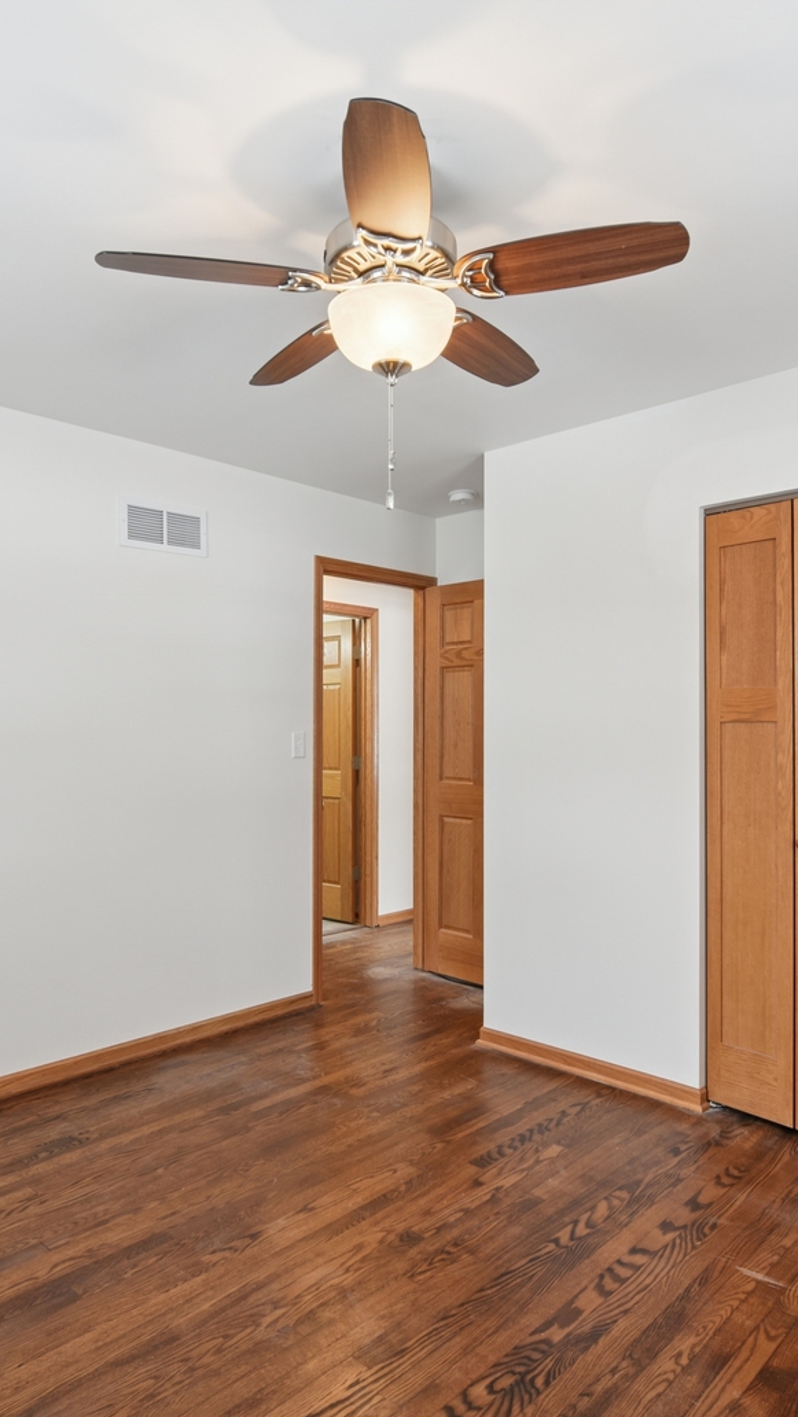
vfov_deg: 78.7
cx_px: 379
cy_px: 719
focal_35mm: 23
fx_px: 865
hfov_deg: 49.5
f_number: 8
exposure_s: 1/20
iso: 400
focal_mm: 14
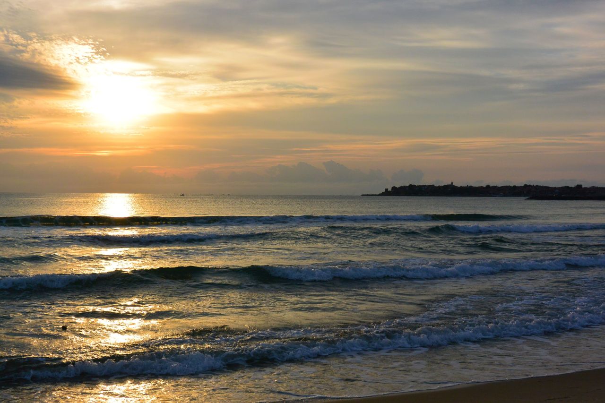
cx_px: 302
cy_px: 202
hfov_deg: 40.3
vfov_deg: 27.5
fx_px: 823
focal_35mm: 49
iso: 160
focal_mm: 18.2
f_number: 5
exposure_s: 1/1000
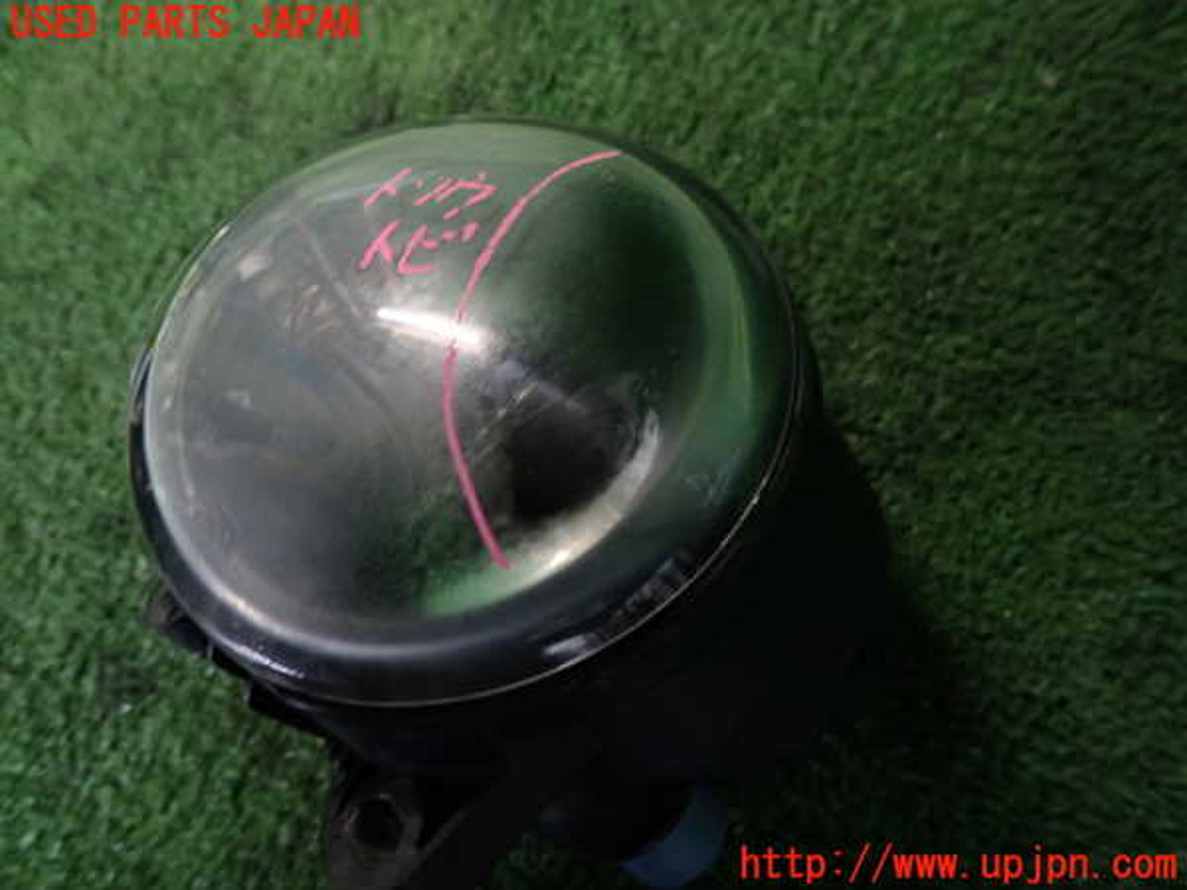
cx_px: 594
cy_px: 445
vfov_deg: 54.9
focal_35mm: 25
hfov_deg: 69.4
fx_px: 857
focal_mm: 4.5
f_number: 2
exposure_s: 1/30
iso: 320
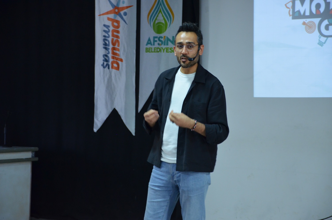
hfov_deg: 15.2
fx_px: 1242
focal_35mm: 135
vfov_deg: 10.1
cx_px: 166
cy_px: 110
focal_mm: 90
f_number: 5.3
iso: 1600
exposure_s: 1/30
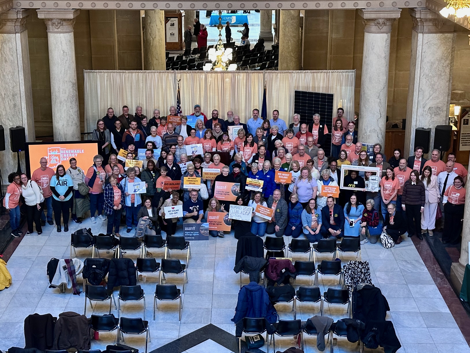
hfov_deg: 39.7
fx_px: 652
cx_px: 235
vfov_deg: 30.3
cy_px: 176
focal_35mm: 48
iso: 500
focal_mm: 6.86
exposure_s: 1/40
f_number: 1.78
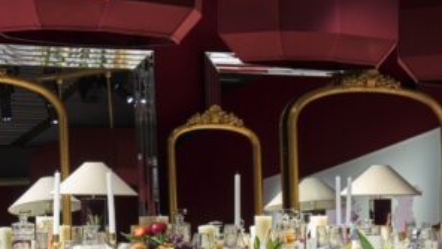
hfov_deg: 14.9
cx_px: 199
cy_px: 271
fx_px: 1689
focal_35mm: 144
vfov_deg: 8.4
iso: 320
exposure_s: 1/5
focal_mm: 53
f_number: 6.3
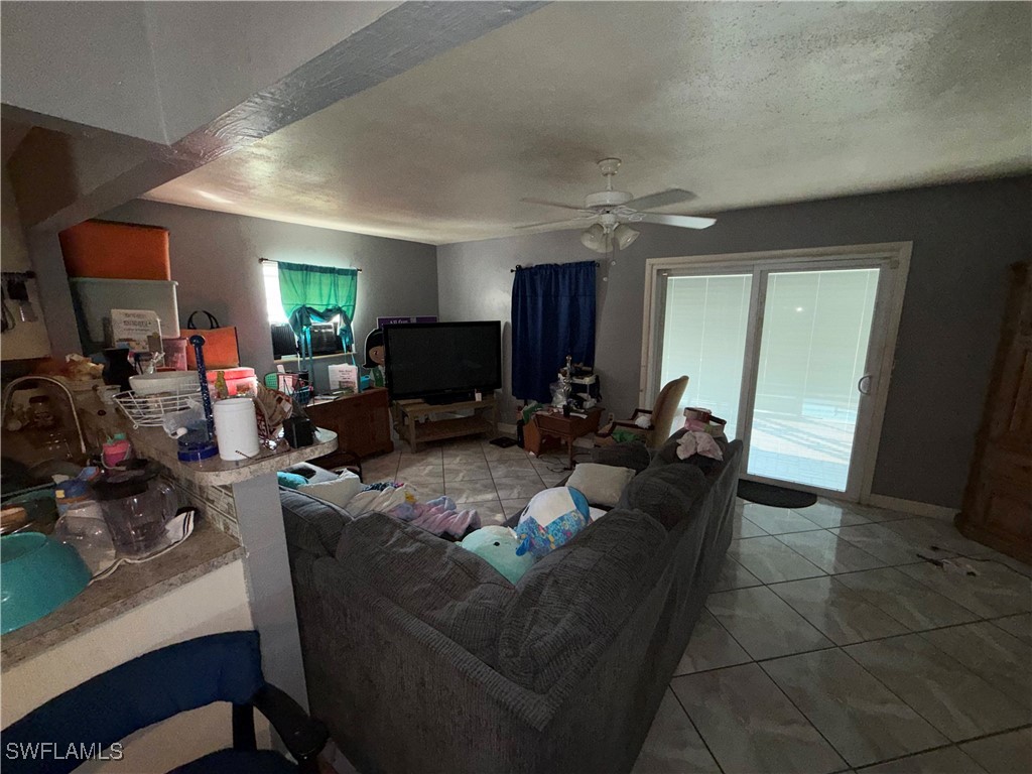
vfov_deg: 85.7
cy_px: 387
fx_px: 417
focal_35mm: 14
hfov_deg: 102.1
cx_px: 516
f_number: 2.2
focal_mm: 2.22
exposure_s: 1/60
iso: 100
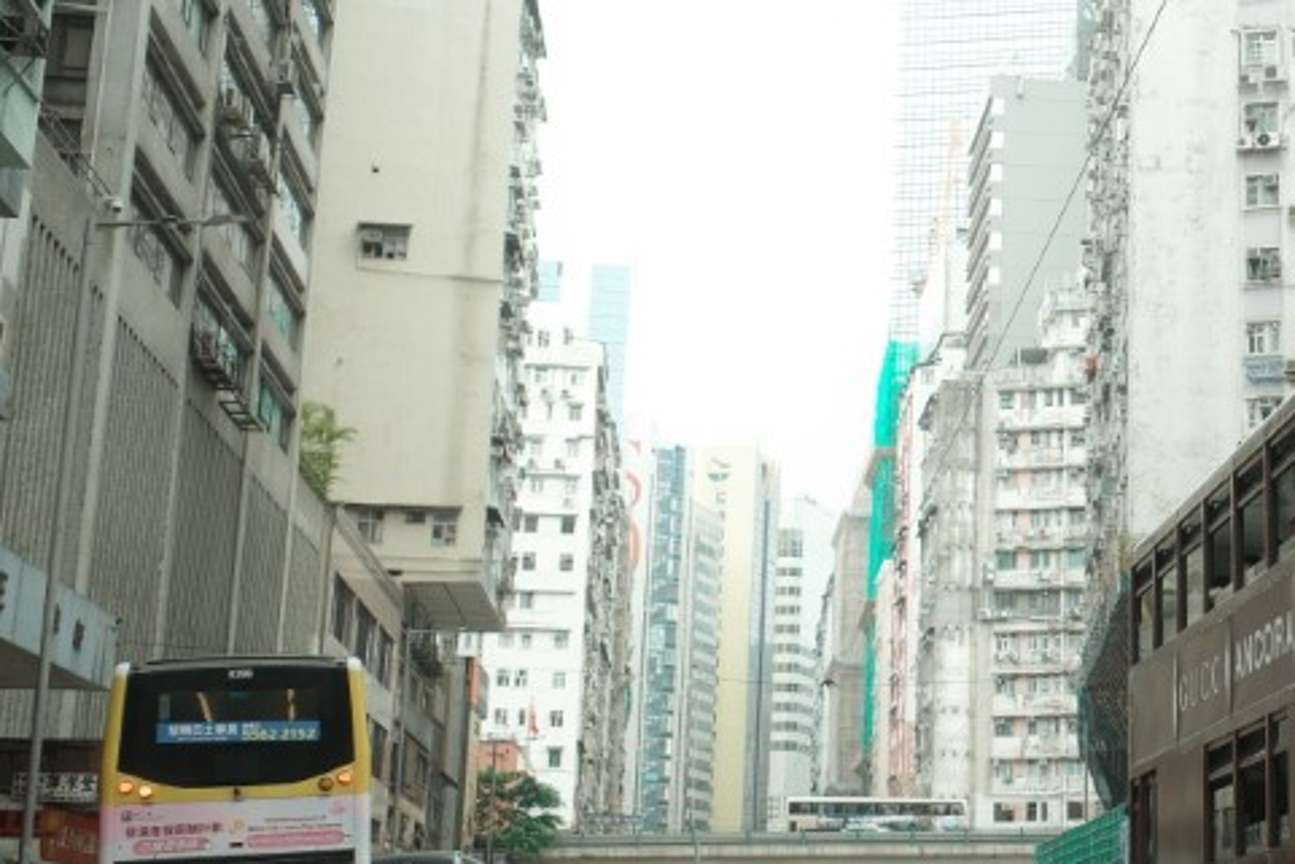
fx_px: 2411
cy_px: 345
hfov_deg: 28.1
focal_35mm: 67
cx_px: 1314
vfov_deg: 20.3
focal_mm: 18.3
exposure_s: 1/640
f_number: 2.8
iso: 400
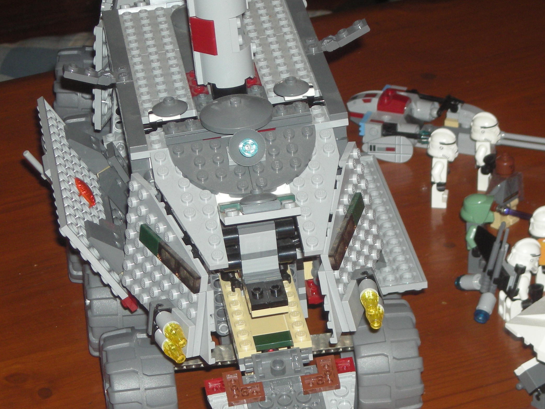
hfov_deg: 12.7
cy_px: 264
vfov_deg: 9.6
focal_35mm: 155
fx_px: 2440
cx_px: 272
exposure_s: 1/60
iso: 130
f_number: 4.7
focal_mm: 17.1
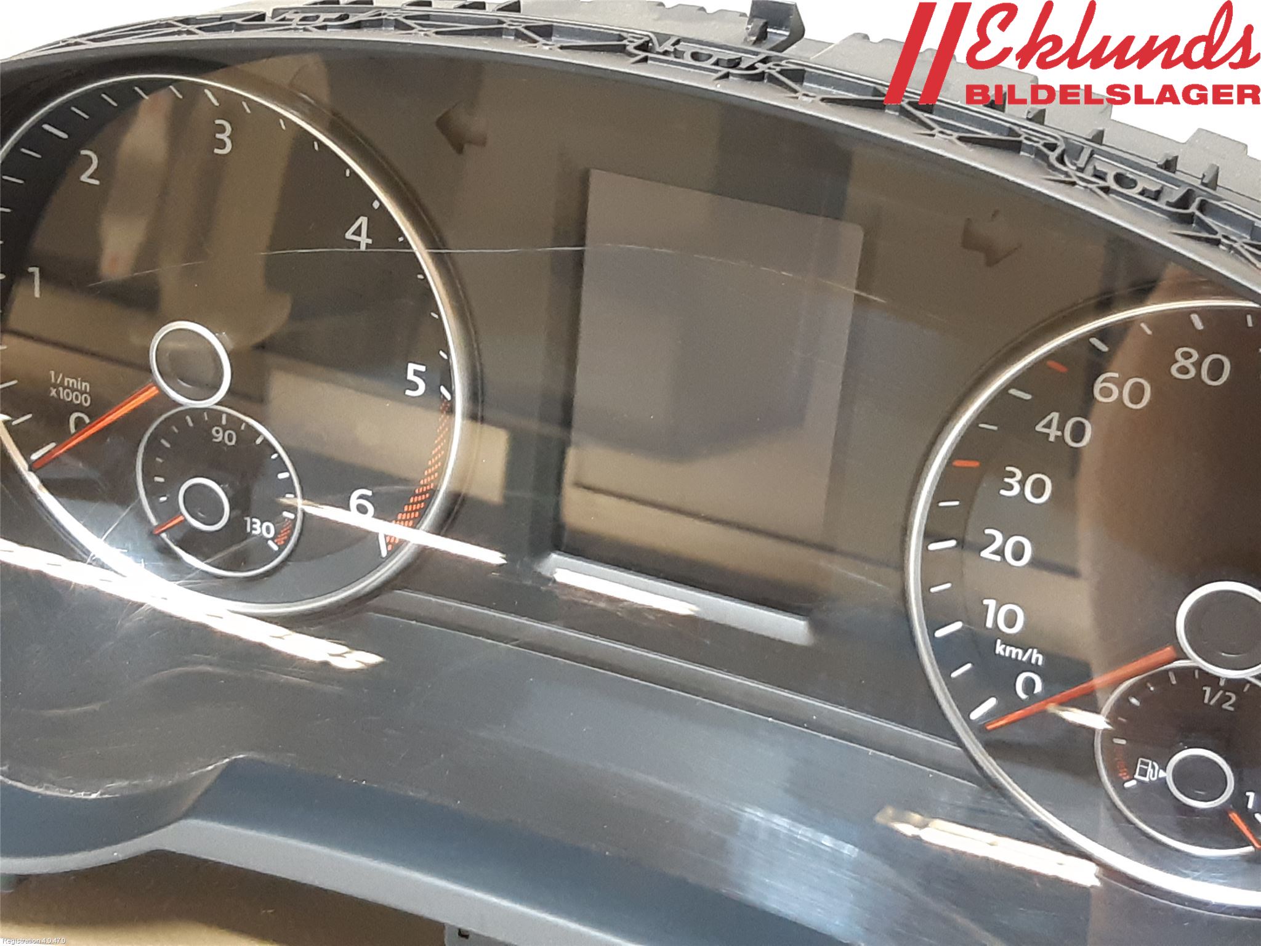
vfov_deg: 53.1
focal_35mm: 26
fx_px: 947
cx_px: 630
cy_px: 473
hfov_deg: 67.3
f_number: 1.7
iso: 250
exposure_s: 1/50
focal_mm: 3.93
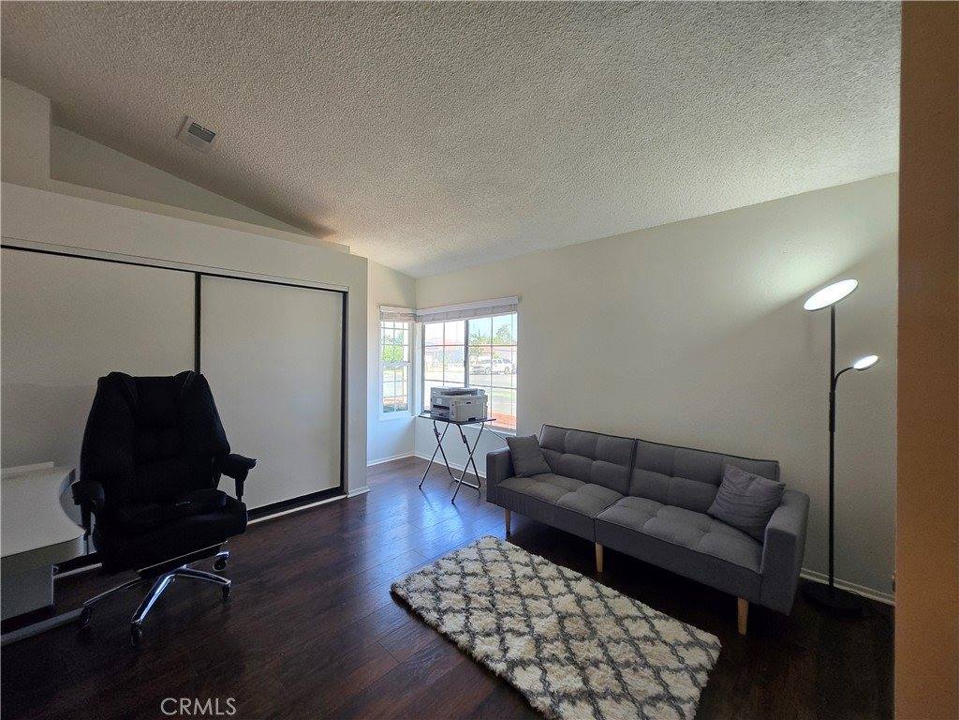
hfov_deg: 106.2
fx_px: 360
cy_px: 360
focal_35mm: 13
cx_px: 480
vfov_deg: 89.9
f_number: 2.2
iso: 64
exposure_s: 1/60
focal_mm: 1.7
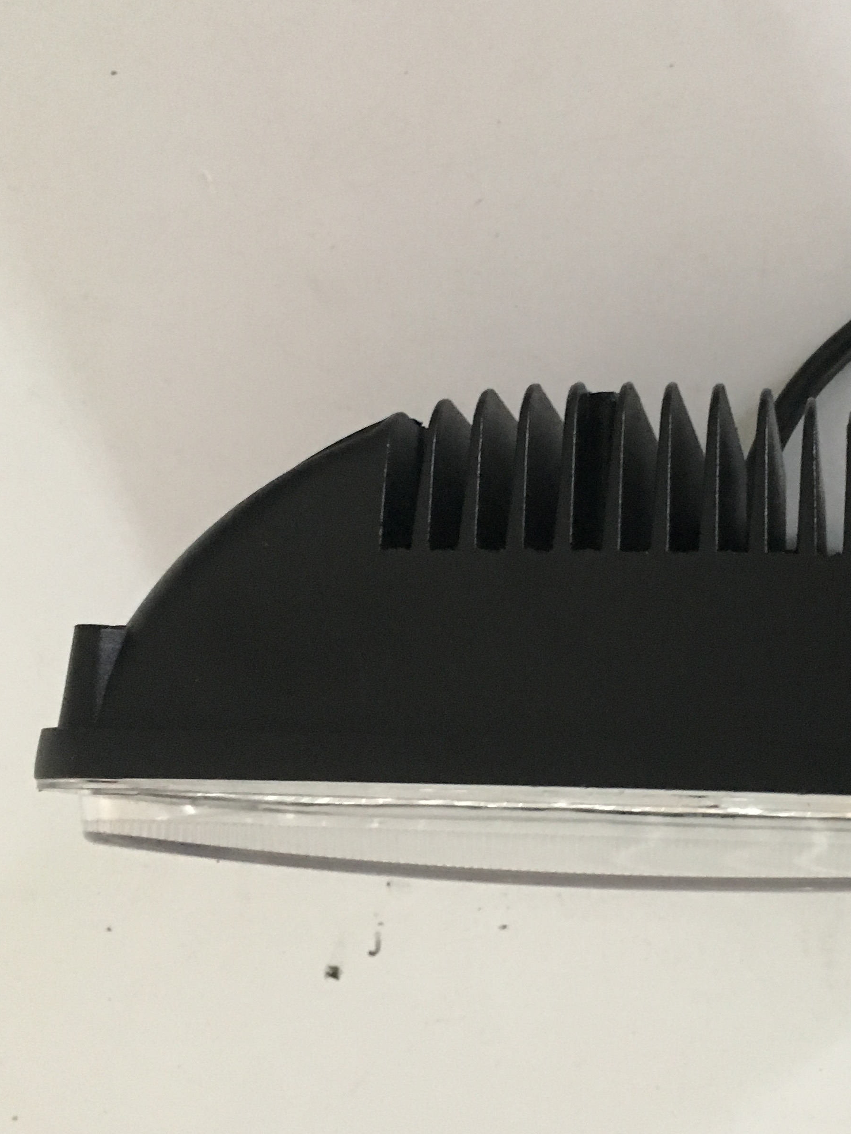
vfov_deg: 38.8
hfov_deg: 29.2
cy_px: 644
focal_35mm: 49
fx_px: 1606
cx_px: 633
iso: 200
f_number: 2.2
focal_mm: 4.15
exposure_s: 1/20
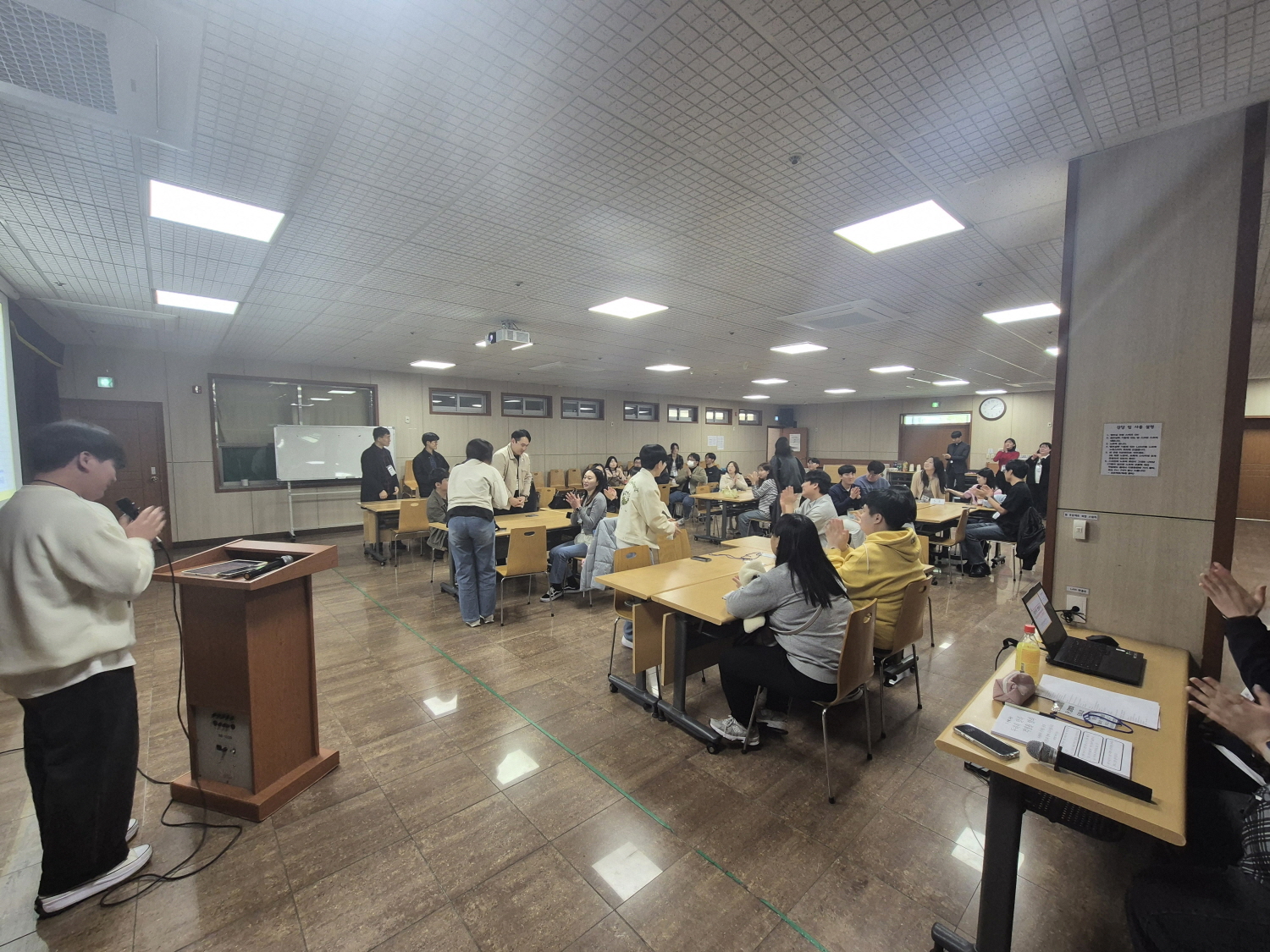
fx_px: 477
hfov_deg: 106.2
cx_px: 635
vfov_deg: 89.9
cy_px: 476
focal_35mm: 13
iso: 160
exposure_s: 1/52
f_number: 2.2
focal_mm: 2.2
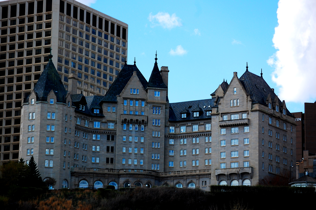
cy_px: 105
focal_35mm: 123
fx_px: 1079
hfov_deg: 16.7
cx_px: 158
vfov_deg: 11.1
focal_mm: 82
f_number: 6.3
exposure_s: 1/640
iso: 200
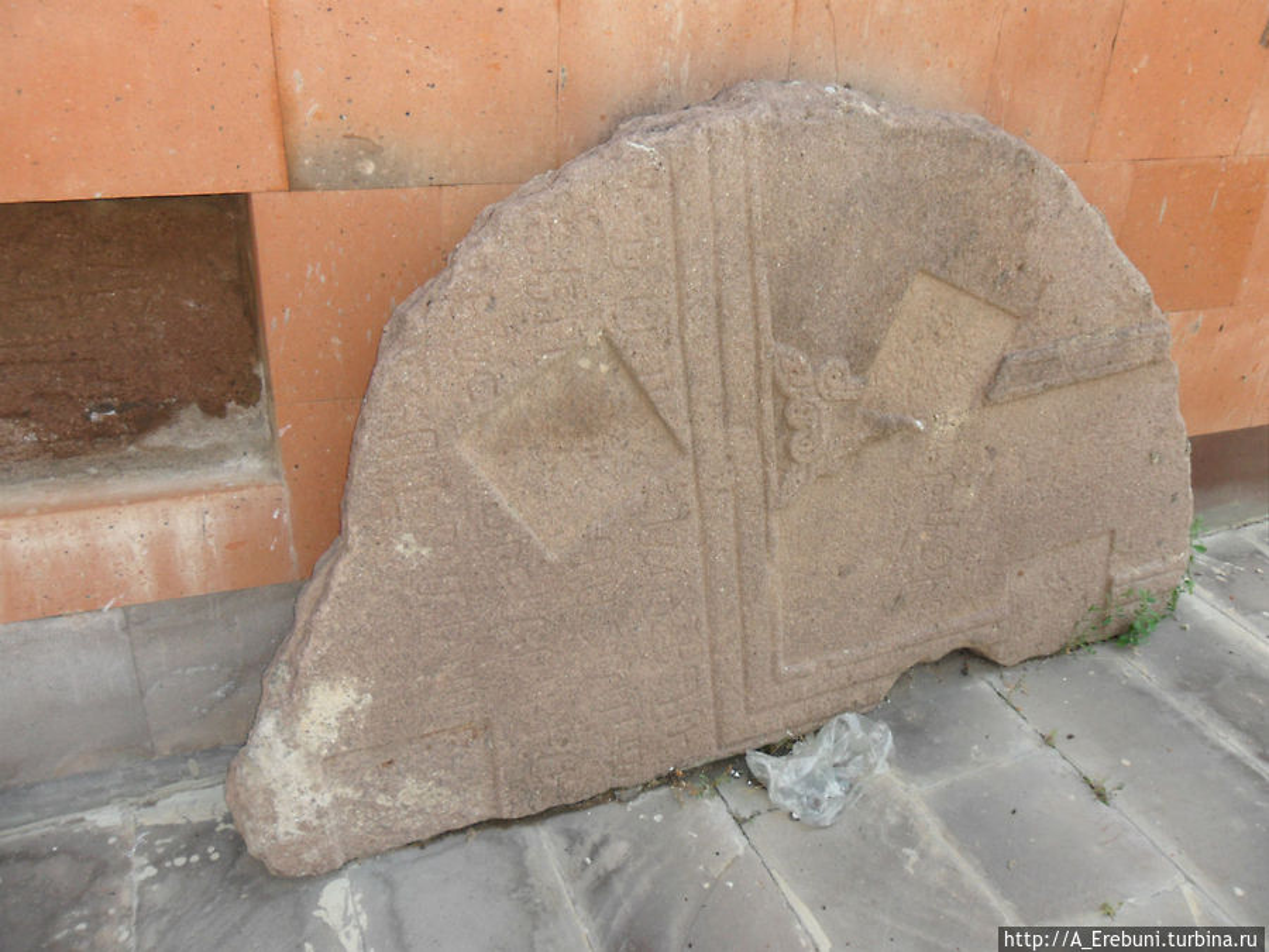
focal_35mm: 27
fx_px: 990
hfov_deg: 65.3
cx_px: 634
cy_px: 476
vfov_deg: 51.4
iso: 80
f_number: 3.5
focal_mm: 4.9
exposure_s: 1/180
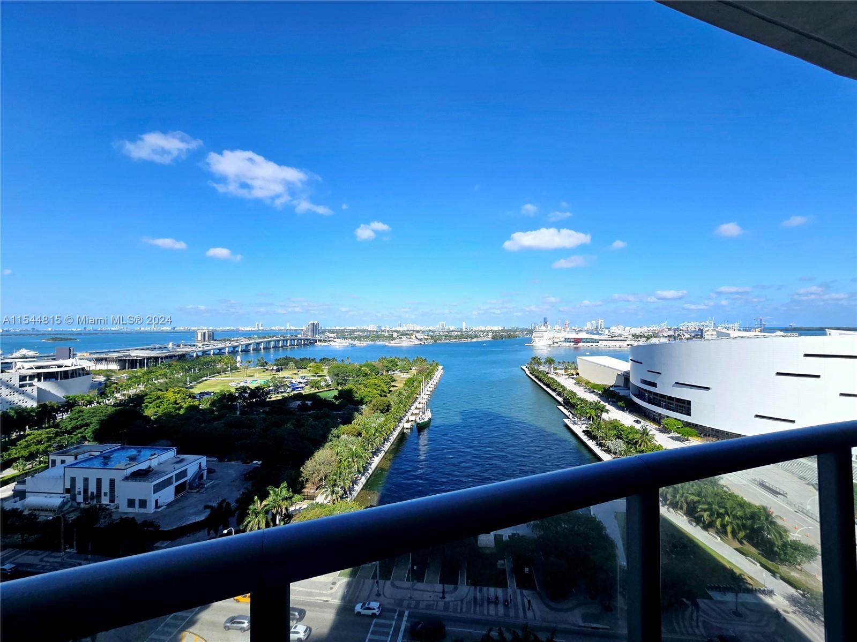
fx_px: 322
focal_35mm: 13
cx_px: 428
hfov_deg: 106.2
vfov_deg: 89.9
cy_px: 321
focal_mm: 2.2
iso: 50
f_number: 2.2
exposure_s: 1/2500
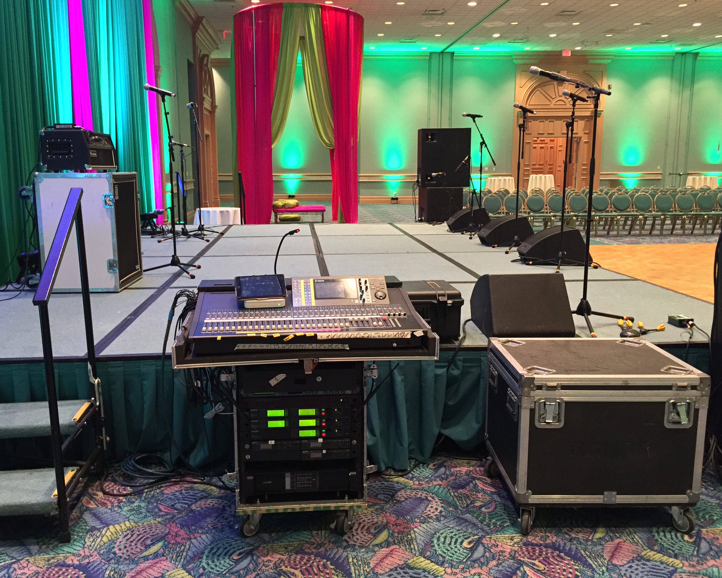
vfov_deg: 47.1
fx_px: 662
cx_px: 342
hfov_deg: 57.1
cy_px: 284
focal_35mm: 31
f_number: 2.2
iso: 320
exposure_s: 1/30
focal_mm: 4.15
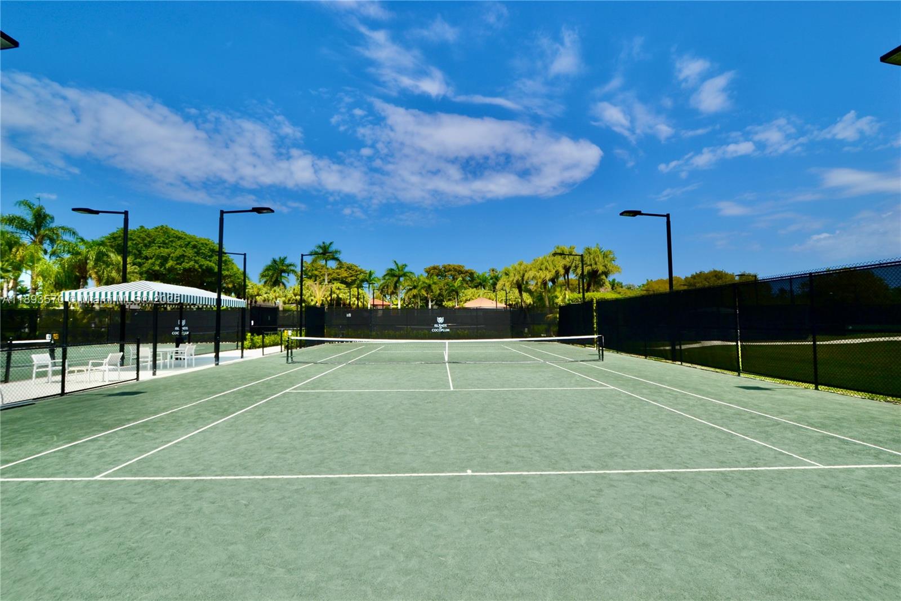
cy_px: 300
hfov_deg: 100.4
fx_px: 375
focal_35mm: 15
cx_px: 450
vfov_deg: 77.3
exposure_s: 1/250
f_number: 8
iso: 100
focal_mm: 10
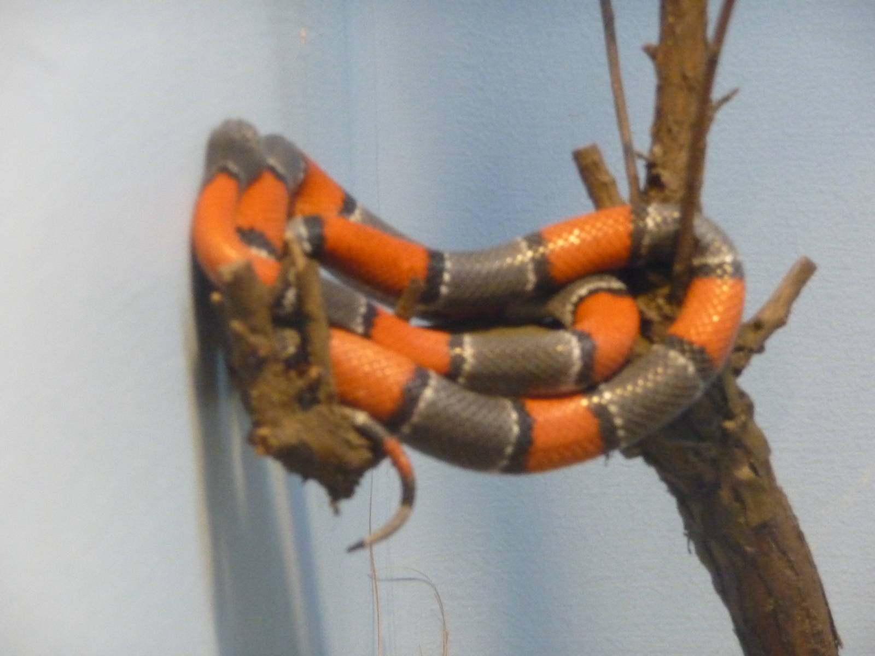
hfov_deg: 11.6
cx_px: 438
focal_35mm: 170
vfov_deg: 8.7
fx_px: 4297
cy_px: 328
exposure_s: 1/13
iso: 800
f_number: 4.8
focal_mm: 29.1
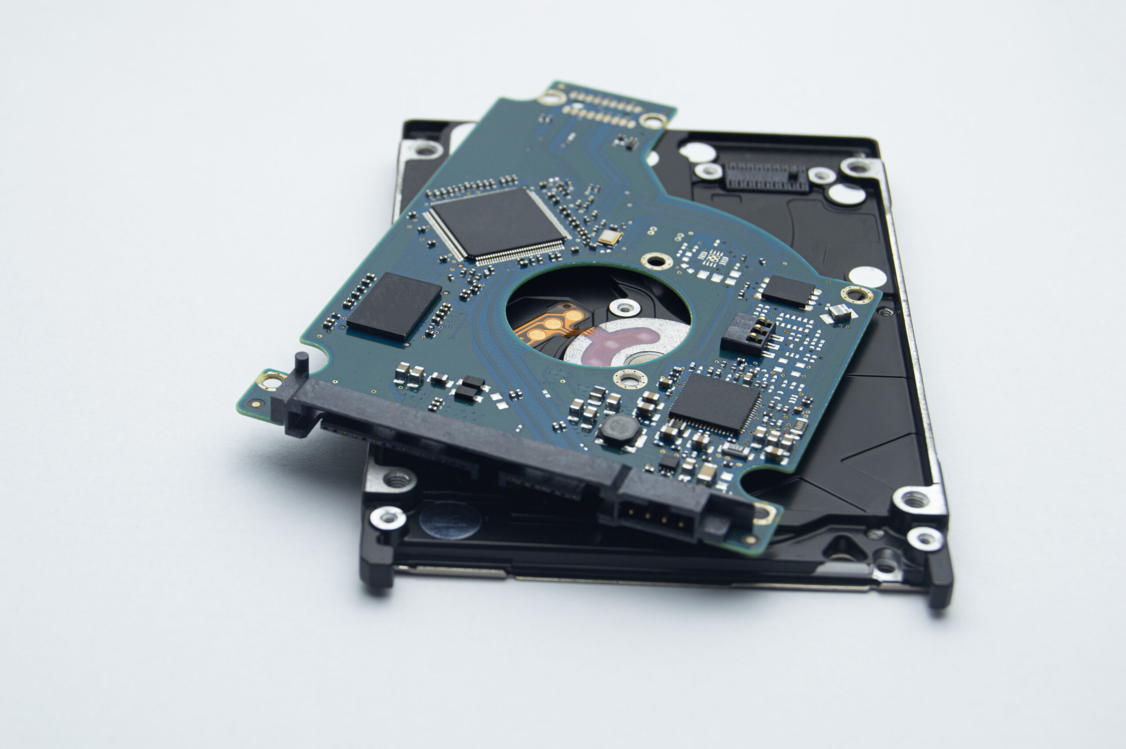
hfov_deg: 24.6
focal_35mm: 82
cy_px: 374
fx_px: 2578
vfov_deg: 16.5
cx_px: 563
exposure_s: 1/25
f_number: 9
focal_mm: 55
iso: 100
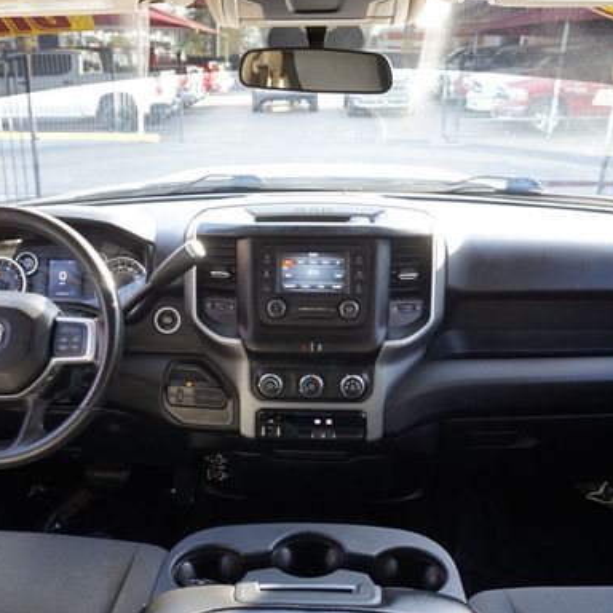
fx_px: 681
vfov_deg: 48.4
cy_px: 318
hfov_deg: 48.4
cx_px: 273
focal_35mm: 34
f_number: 4
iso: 320
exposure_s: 1/60
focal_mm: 16
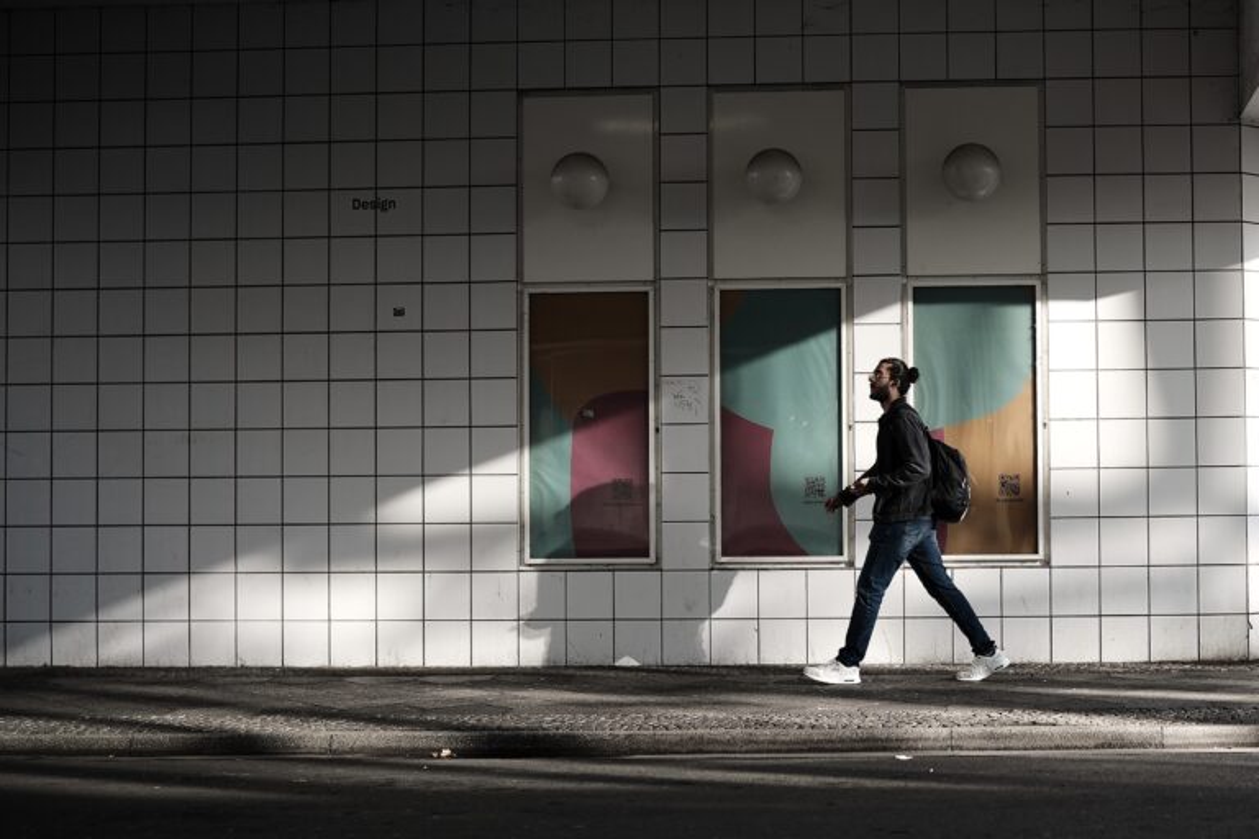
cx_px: 630
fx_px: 1434
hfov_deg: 47.4
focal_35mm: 41
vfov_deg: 32.6
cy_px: 420
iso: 125
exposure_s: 1/750
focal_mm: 27
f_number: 1.2
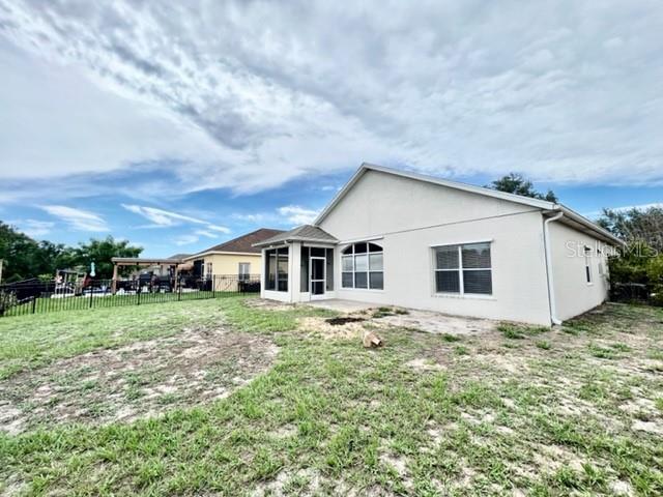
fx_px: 249
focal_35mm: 13
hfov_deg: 106.2
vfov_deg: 89.9
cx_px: 332
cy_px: 248
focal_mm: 1.57
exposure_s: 1/2179
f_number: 1.8
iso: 32
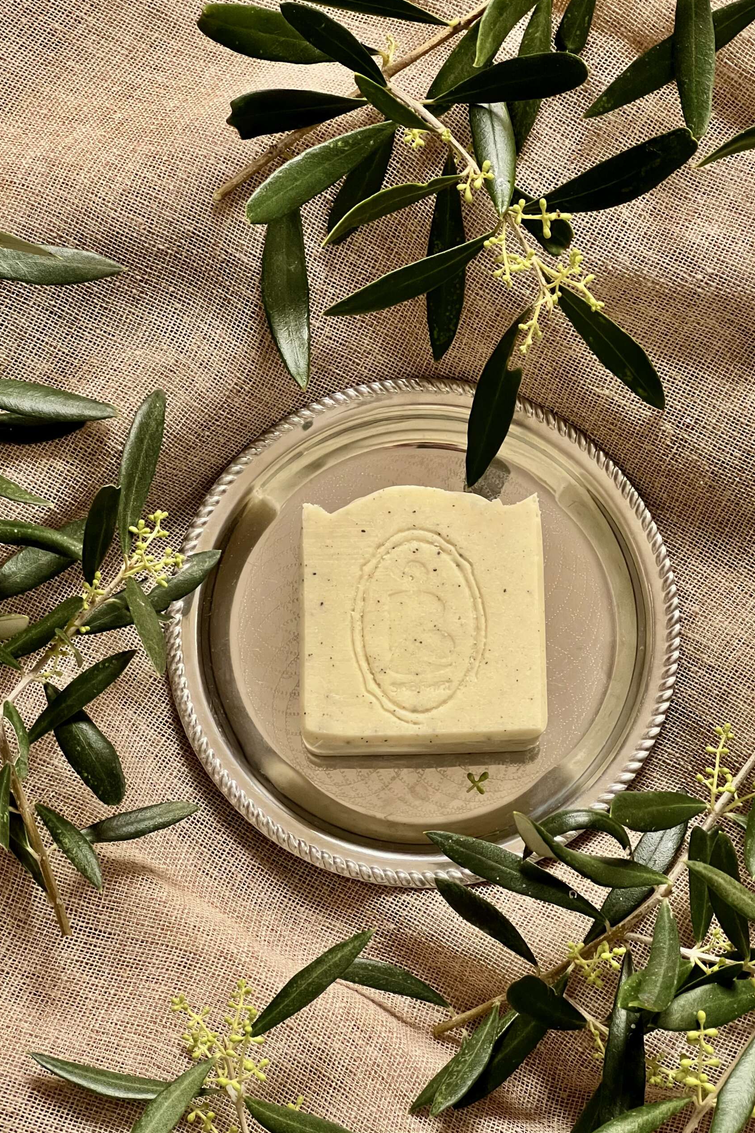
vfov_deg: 25.1
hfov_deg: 16.8
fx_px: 2548
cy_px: 568
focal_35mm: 81
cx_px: 418
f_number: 2.8
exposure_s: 1/90
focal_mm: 9
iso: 500
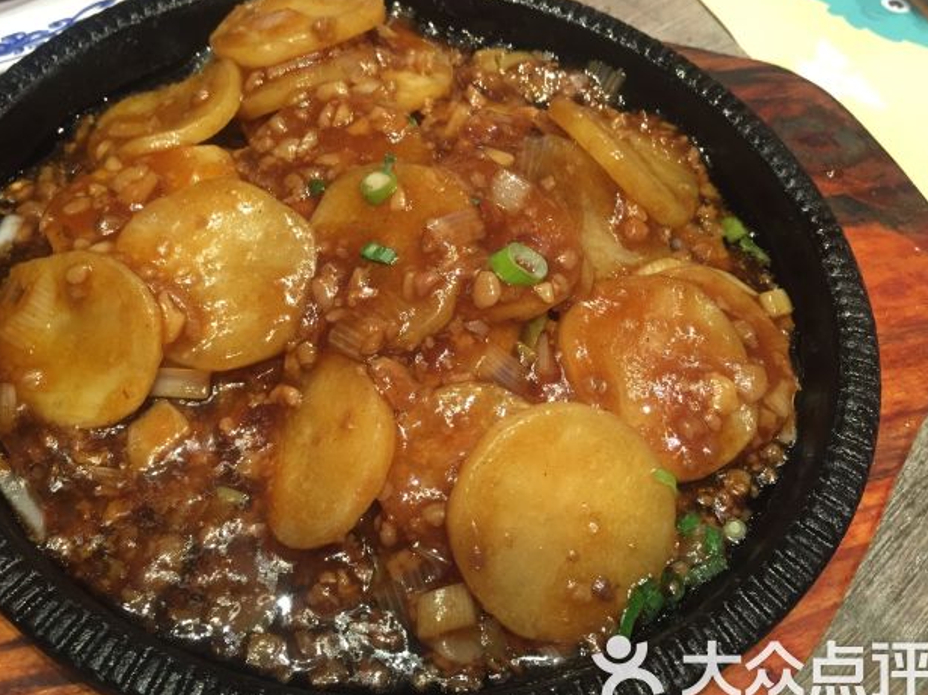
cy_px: 354
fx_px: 885
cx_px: 442
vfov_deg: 42.9
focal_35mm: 33
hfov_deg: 55.3
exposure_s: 1/33
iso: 125
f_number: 2.2
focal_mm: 4.15
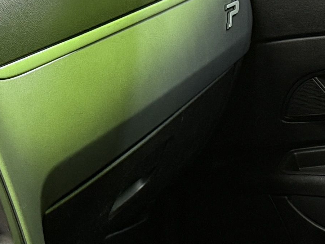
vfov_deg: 9.4
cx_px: 35
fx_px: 1427
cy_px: 396
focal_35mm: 152
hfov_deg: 12.9
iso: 500
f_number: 1.78
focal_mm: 6.76
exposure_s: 1/50
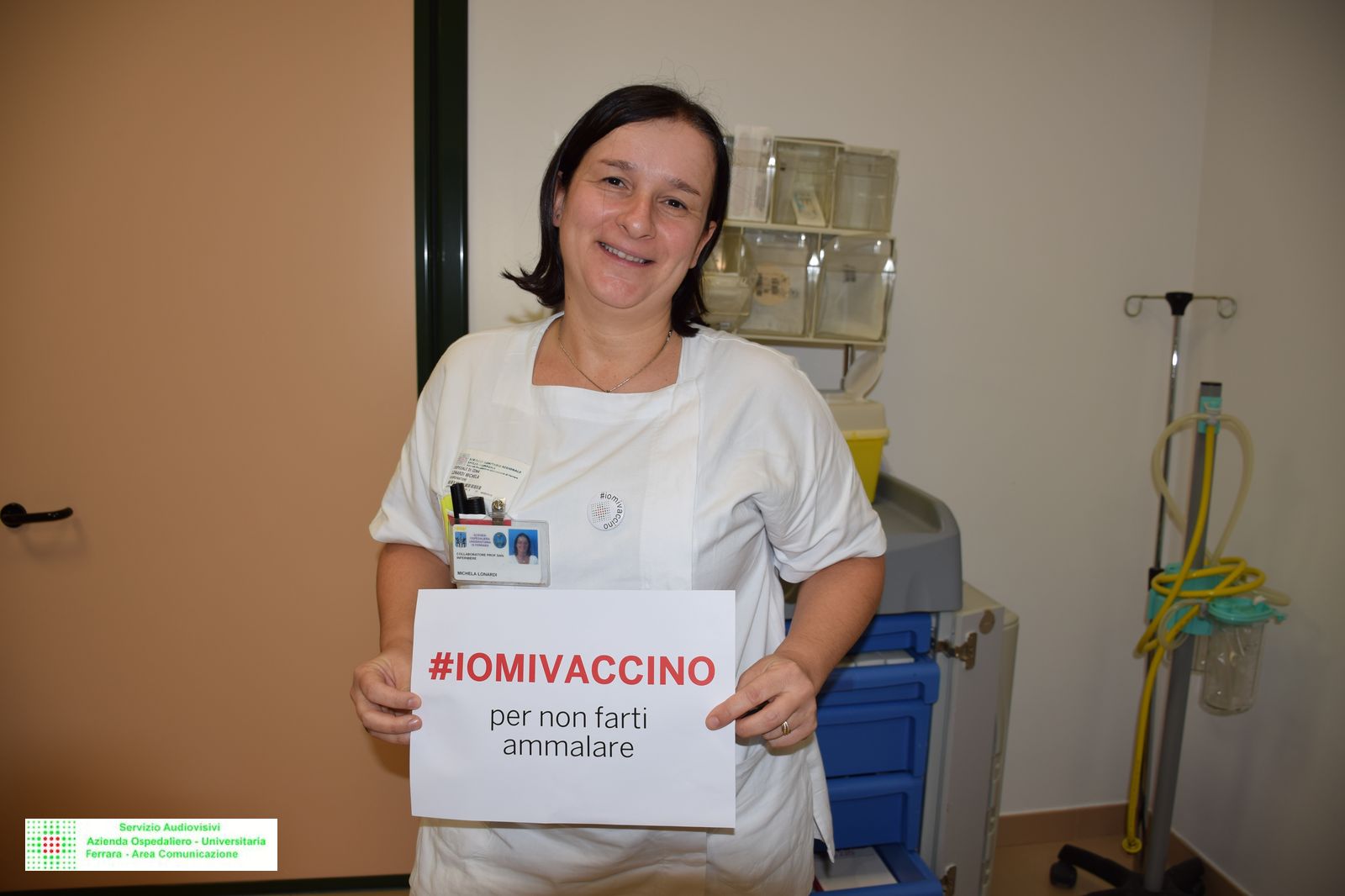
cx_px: 672
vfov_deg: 47.9
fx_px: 1008
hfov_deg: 67.4
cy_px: 448
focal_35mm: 27
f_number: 3.5
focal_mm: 18
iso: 100
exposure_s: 1/60
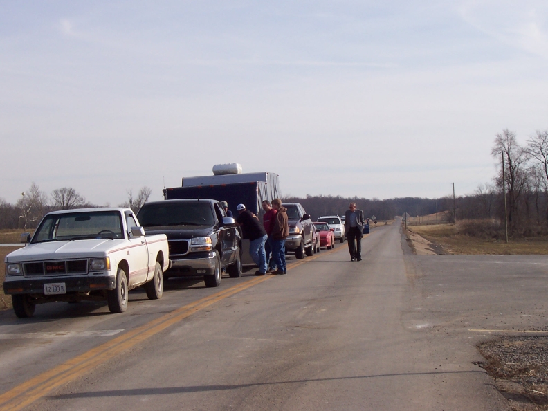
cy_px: 206
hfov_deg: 27.4
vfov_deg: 20.7
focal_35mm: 71
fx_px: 1124
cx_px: 274
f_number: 6.7
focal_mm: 10.8
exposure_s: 1/500
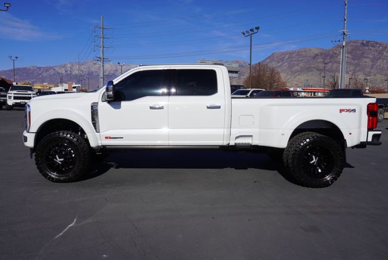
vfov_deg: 41.8
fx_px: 340
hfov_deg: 59.4
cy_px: 130
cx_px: 194
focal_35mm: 32
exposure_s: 1/400
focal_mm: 21
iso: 100
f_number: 10
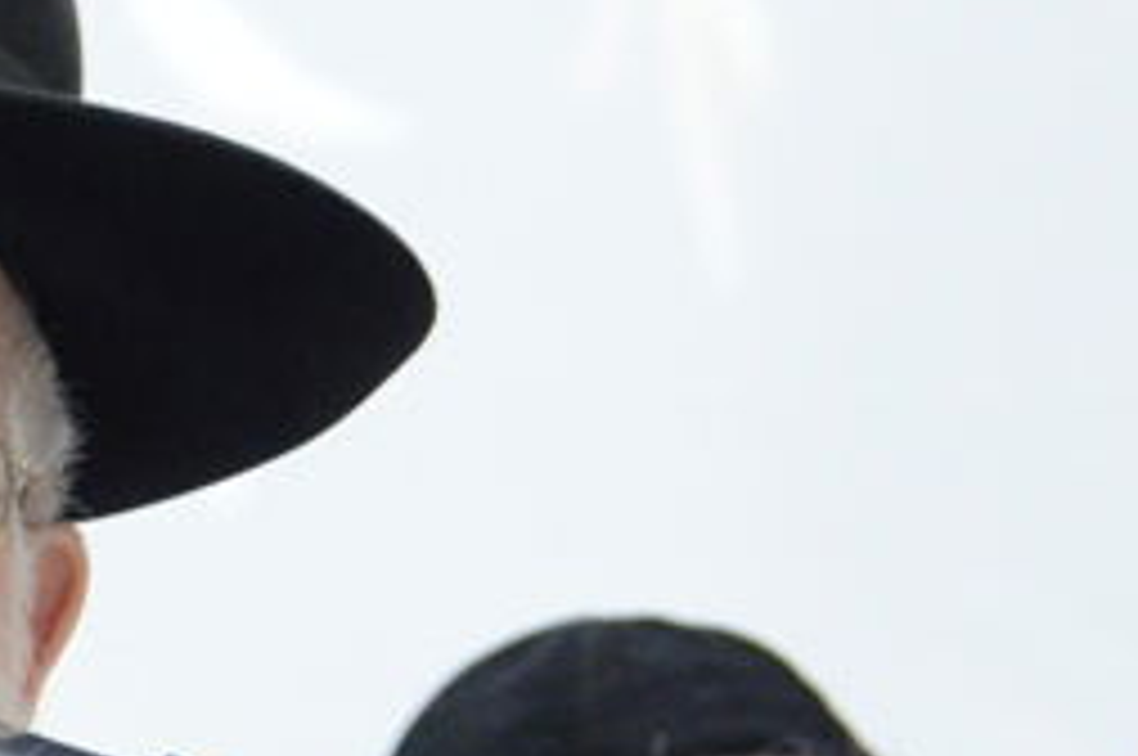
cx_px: -333
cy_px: 788
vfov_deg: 2.2
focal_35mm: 637
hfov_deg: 3.2
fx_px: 20111
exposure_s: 1/60
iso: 3200
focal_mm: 105
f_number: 5.6
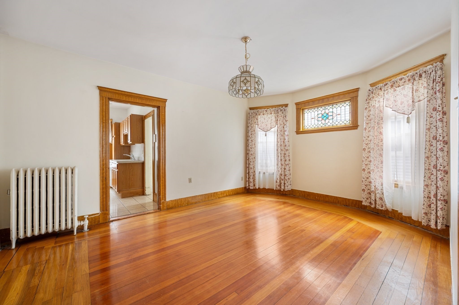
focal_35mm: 14
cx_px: 230
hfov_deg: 104.3
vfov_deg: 81.1
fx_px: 178
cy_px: 152
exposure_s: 1/2
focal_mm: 14
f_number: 7.1
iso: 400
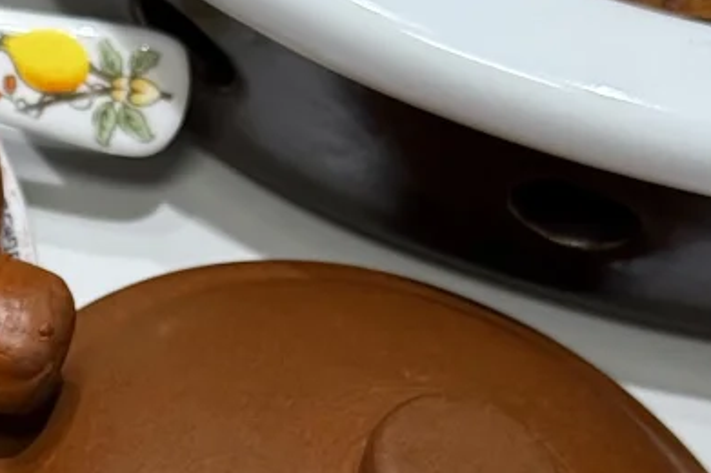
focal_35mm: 184
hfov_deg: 10.9
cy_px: 662
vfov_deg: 7.3
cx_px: -251
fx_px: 3631
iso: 80
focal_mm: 6.76
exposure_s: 1/260
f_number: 1.78
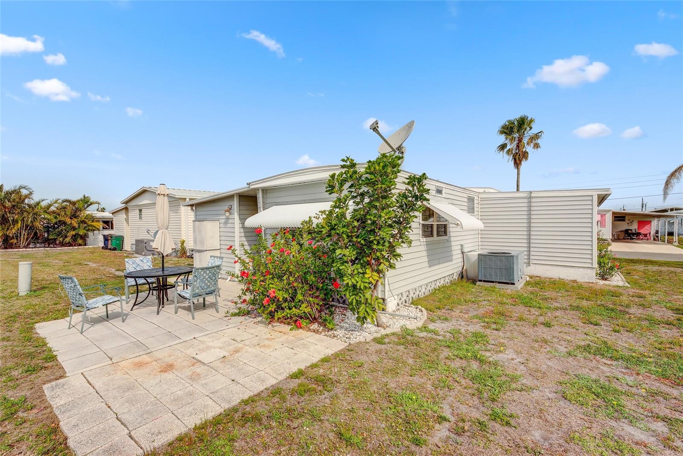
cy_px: 228
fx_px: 304
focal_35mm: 16
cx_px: 342
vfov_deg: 73.8
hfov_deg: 96.7
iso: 400
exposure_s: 1/1600
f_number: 8
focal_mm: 16
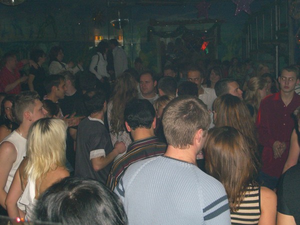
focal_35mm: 68
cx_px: 150
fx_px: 589
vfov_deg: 21.6
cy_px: 112
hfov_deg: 28.6
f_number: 4
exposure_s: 1/60
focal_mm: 14.2
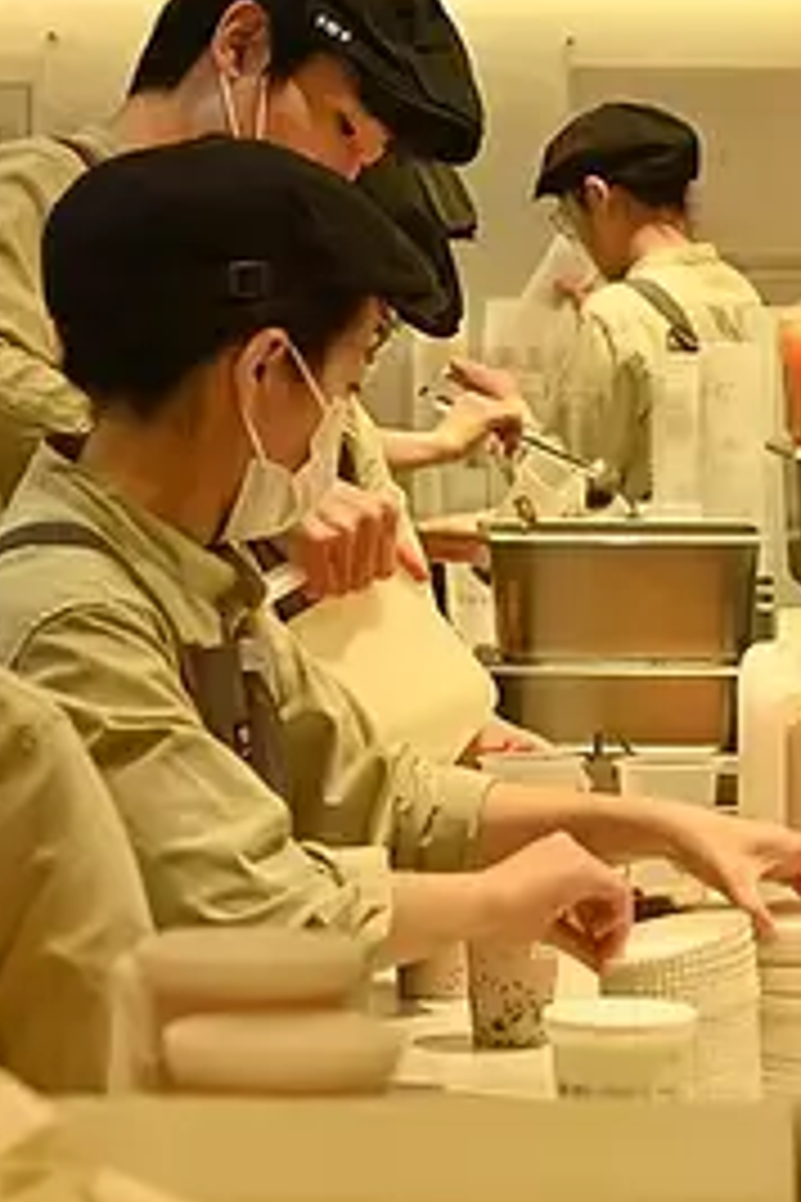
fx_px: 3004
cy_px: 437
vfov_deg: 22.6
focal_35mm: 90
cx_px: 450
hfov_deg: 15.2
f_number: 7.1
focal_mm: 40
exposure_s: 1/200
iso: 4000
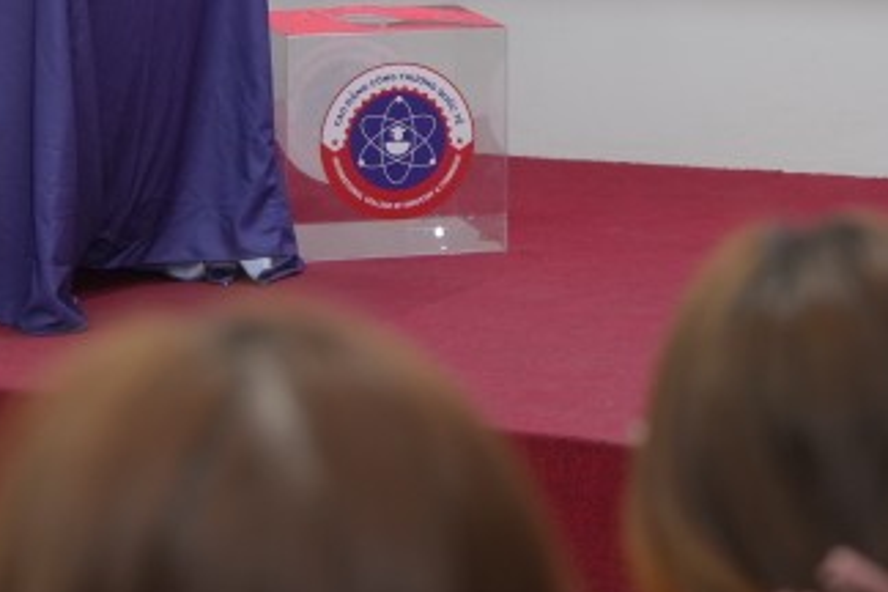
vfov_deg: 7.7
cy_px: -354
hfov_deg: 11.7
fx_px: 4292
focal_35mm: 174
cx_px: 833
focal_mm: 49
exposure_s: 1/160
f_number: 2.8
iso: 500
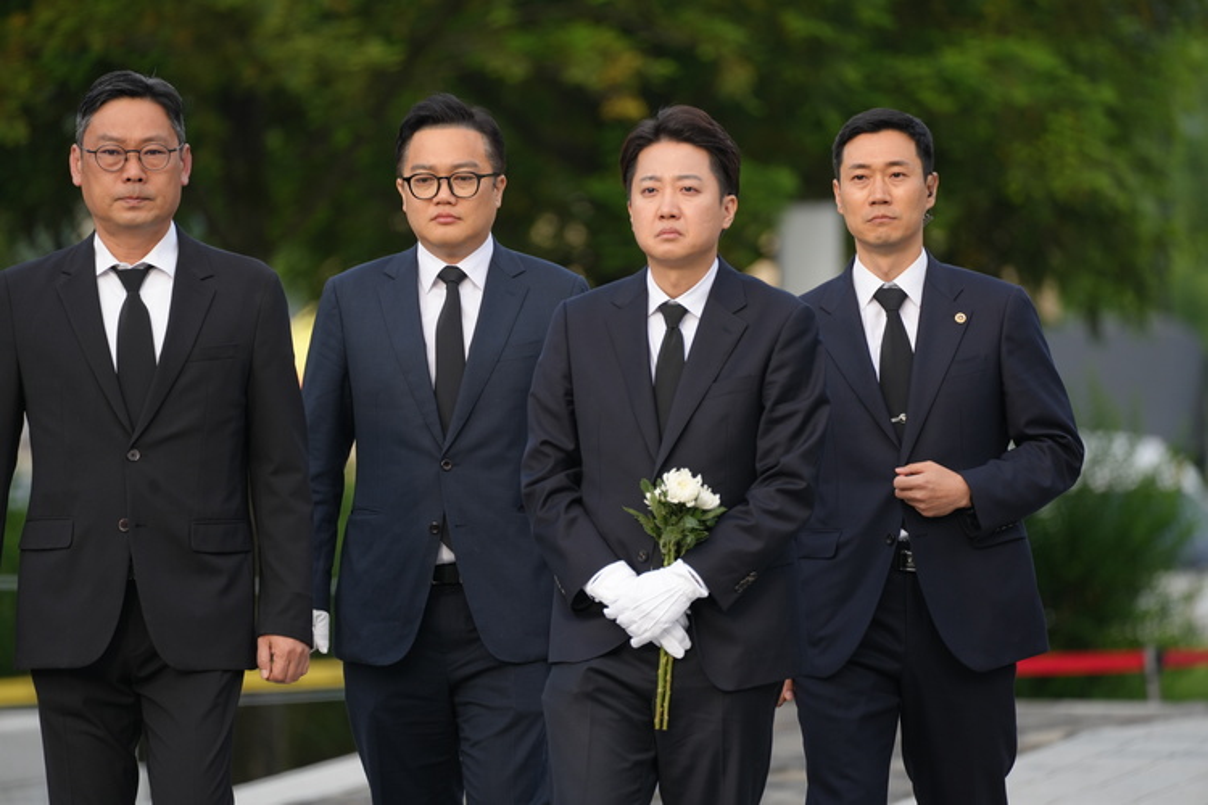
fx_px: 13421
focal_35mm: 400
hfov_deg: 5.2
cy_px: 402
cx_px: 604
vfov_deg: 3.4
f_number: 5.6
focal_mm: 400
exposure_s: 1/500
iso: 400
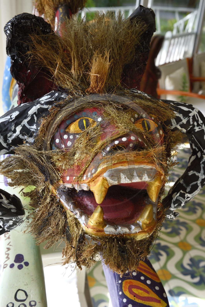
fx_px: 325
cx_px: 102
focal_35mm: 38
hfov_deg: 35.0
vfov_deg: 50.7
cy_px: 154
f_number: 11
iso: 200
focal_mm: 38
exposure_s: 1/60
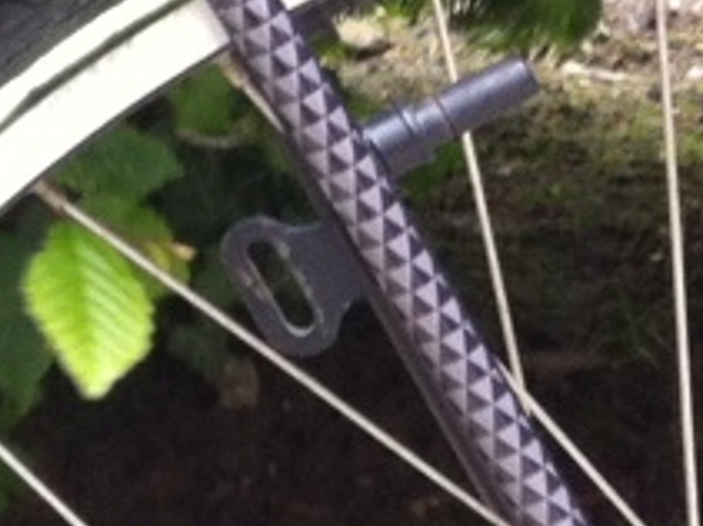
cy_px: -390
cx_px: -1246
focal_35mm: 215
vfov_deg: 6.8
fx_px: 4364
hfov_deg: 8.1
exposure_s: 1/30
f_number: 2.8
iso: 80
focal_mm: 3.85
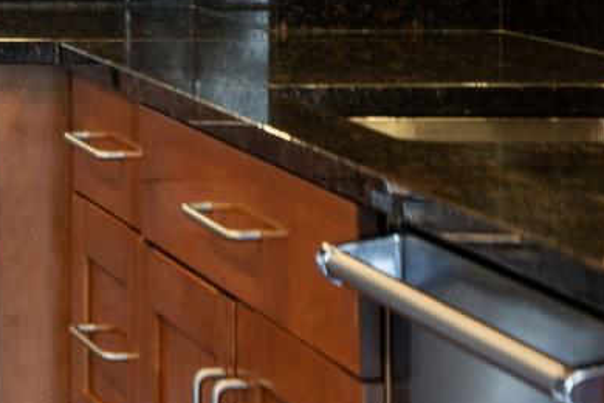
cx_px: -517
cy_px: -264
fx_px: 3087
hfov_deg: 10.5
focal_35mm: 184
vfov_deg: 7.3
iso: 320
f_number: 4
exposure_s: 1/25
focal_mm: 35
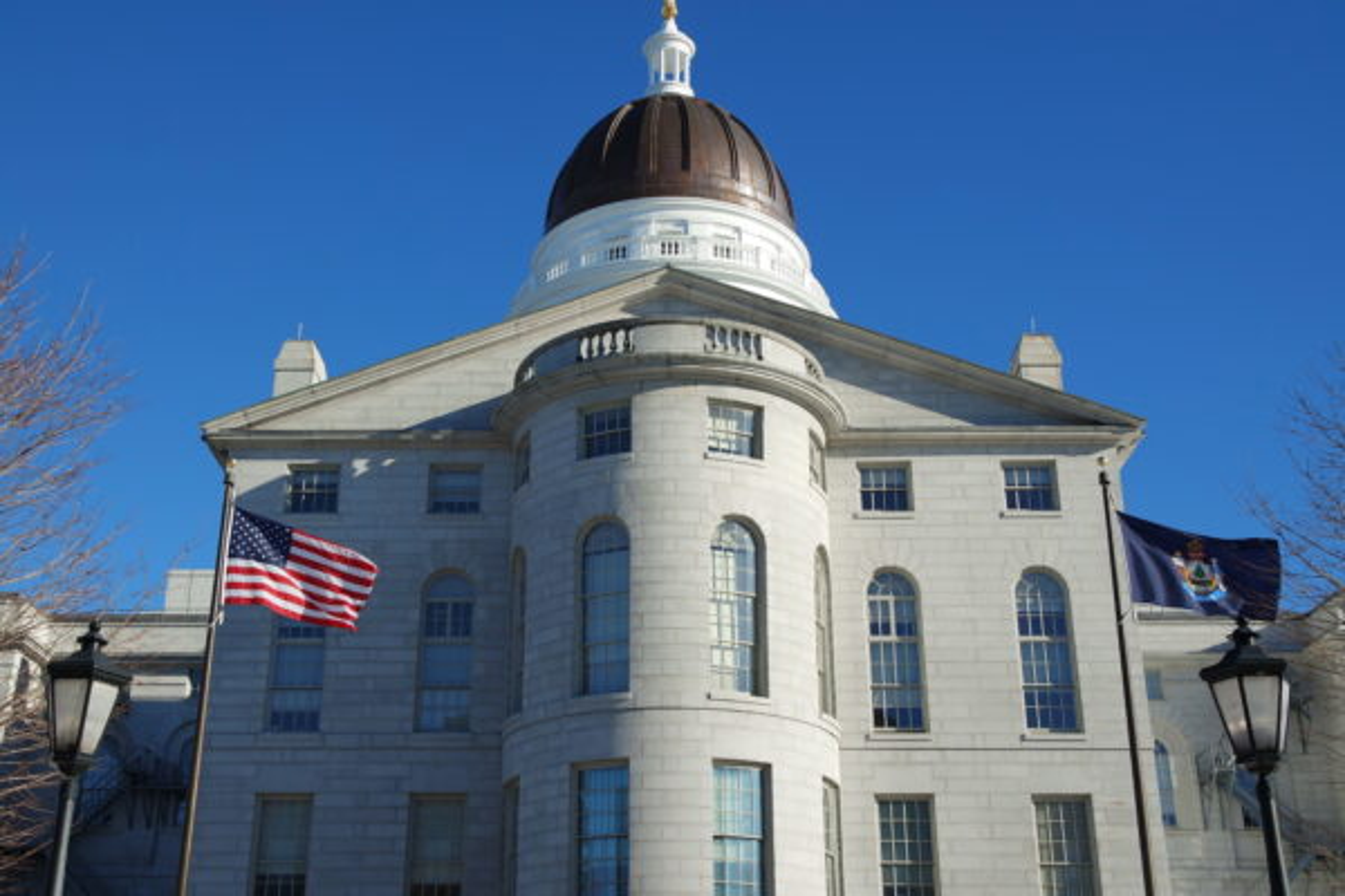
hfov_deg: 53.1
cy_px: 448
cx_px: 672
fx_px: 1345
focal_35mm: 36
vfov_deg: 36.9
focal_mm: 24
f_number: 6.3
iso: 100
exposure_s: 1/320
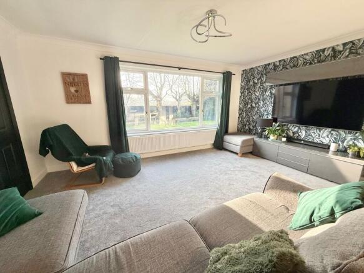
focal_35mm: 14
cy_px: 136
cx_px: 182
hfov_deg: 102.1
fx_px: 147
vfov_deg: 85.7
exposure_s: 1/99
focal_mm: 2.22
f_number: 2.2
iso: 80
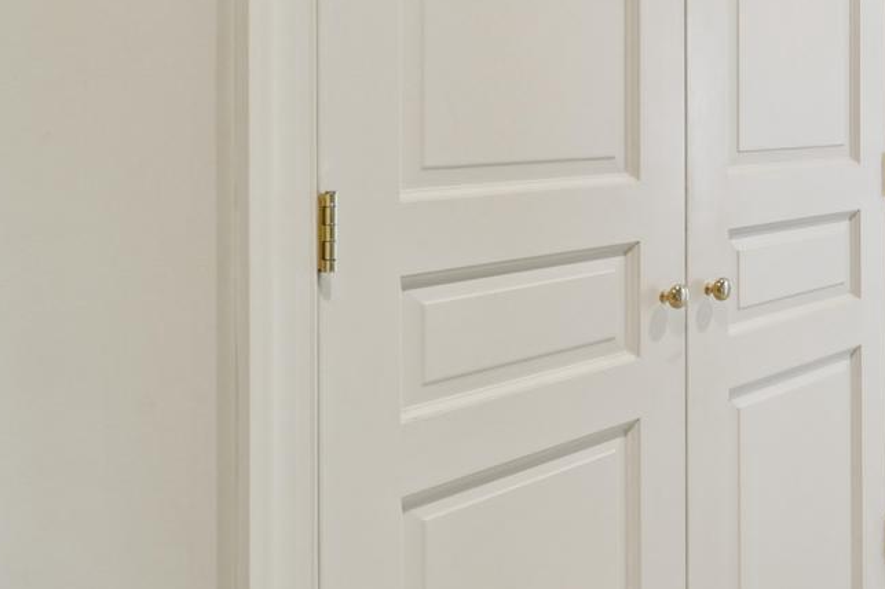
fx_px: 1253
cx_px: 1353
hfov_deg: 26.7
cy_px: 72
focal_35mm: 51
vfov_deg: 25.7
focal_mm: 16
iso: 400
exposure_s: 1/8
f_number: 8
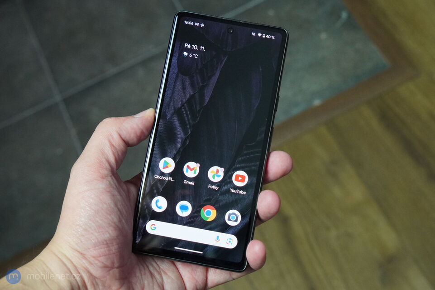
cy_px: 145
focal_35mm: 57
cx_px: 218
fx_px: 688
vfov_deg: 23.8
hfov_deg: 35.1
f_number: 6.3
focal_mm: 38
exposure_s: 1/160
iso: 2500
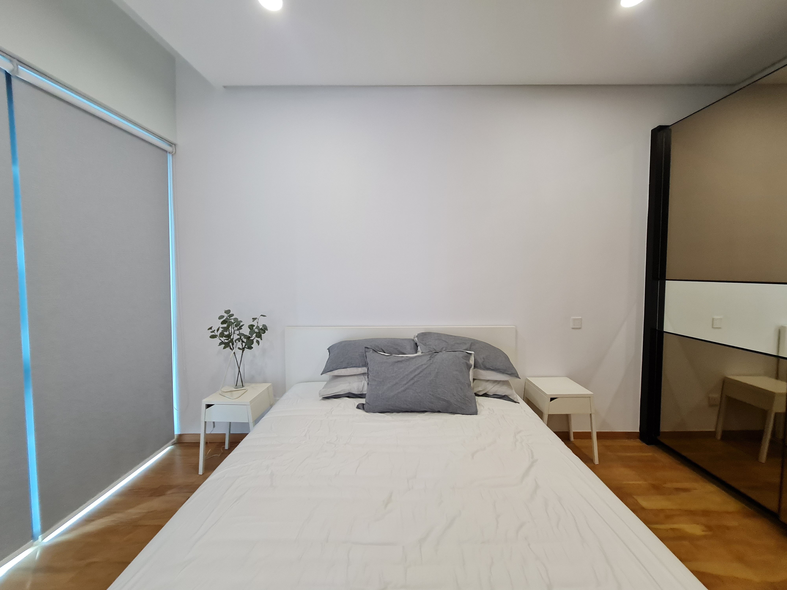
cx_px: 394
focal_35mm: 13
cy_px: 295
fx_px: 296
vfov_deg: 89.9
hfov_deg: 106.2
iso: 200
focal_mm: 2.2
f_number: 2.2
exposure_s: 1/50
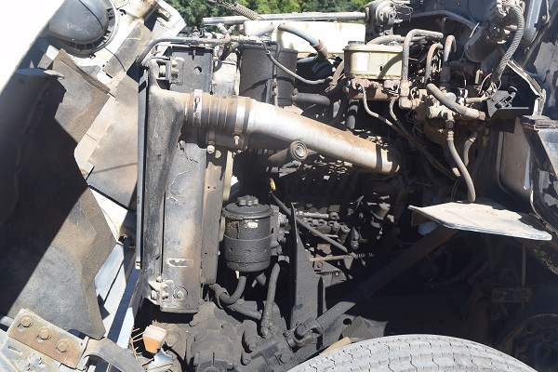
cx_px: 279
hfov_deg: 51.3
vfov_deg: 35.5
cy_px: 186
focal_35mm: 38
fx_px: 581
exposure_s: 1/320
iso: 200
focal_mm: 25
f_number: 9
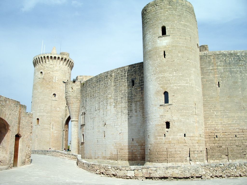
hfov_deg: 52.6
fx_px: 250
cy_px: 92
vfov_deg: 40.7
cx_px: 124
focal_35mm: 35
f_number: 4.3
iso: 50
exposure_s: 1/800
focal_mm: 5.8
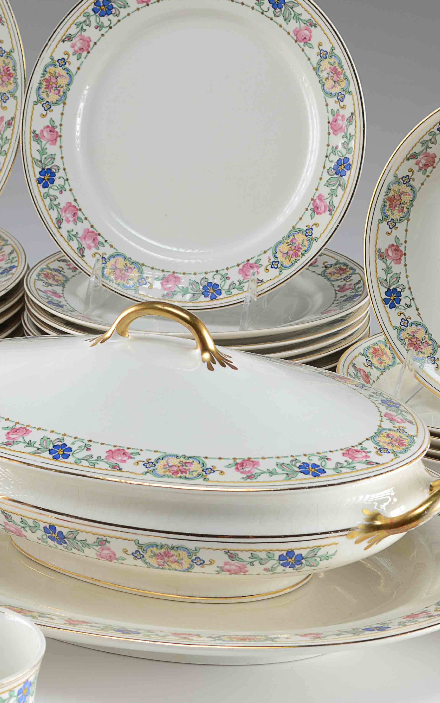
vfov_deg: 18.8
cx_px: 348
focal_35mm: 111
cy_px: 352
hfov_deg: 11.8
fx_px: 2130
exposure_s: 1/80
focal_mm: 48
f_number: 11
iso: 100
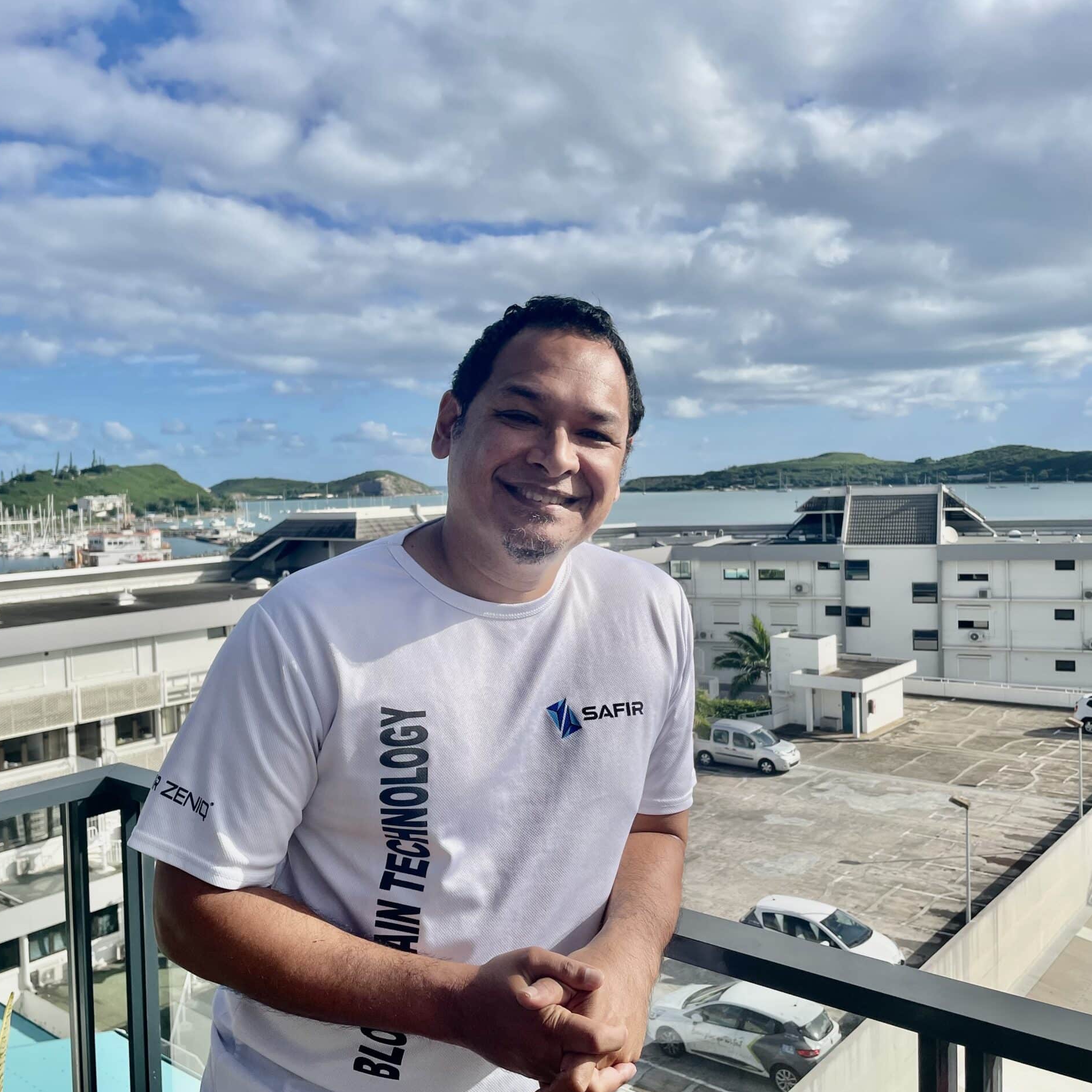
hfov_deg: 52.5
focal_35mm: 31
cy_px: 551
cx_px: 499
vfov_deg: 52.5
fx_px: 1106
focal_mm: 4.2
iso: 32
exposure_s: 1/5556
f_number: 1.6
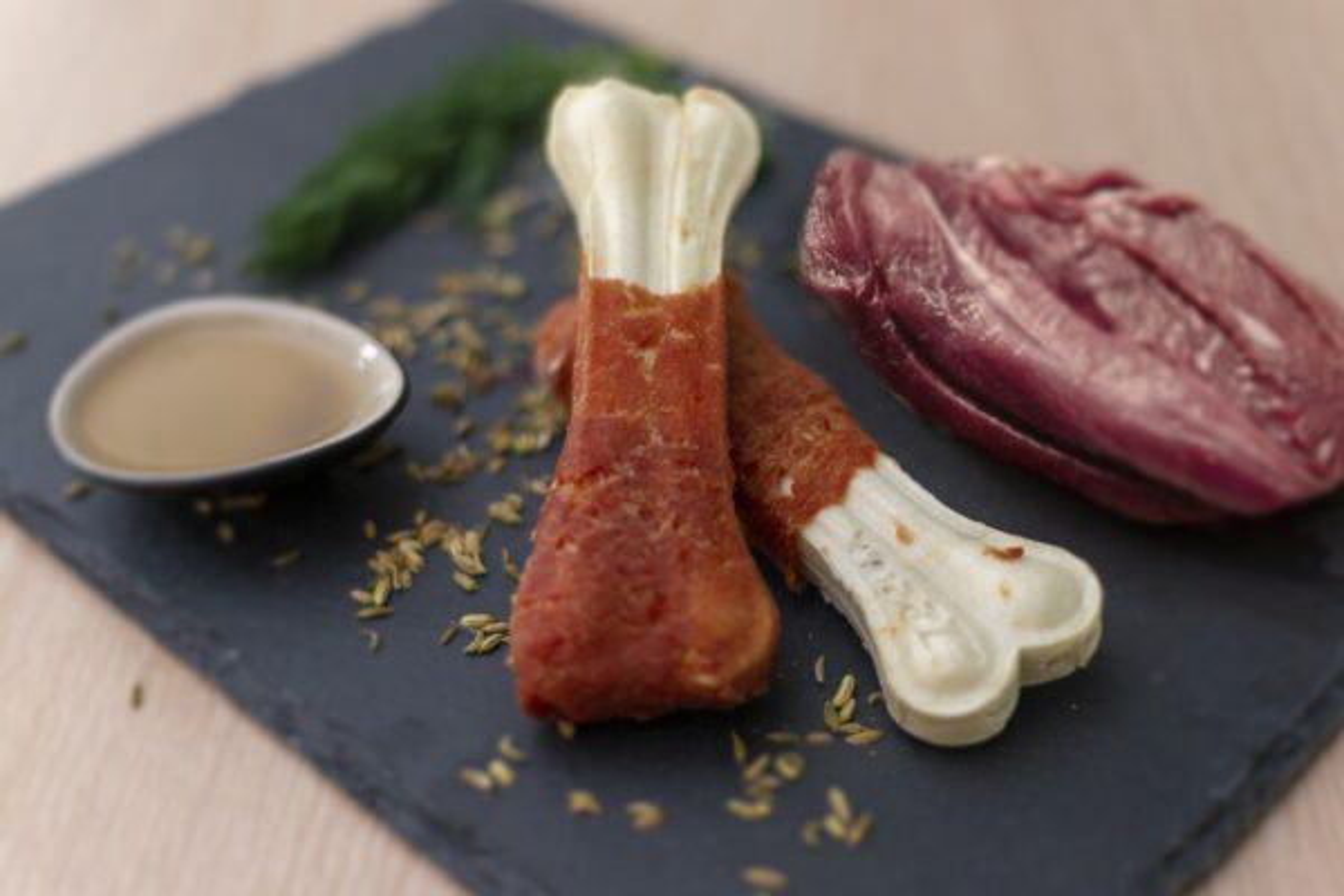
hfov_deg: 43.6
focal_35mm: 45
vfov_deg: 29.9
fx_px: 1680
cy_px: 448
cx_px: 672
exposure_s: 1/200
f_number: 1.4
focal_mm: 30
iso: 400
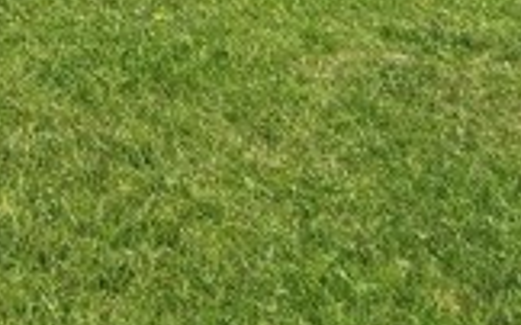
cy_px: -869
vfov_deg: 8.9
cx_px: -556
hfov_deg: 16.9
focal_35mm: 87
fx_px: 1234
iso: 32
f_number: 1.8
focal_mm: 1.57
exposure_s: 1/385
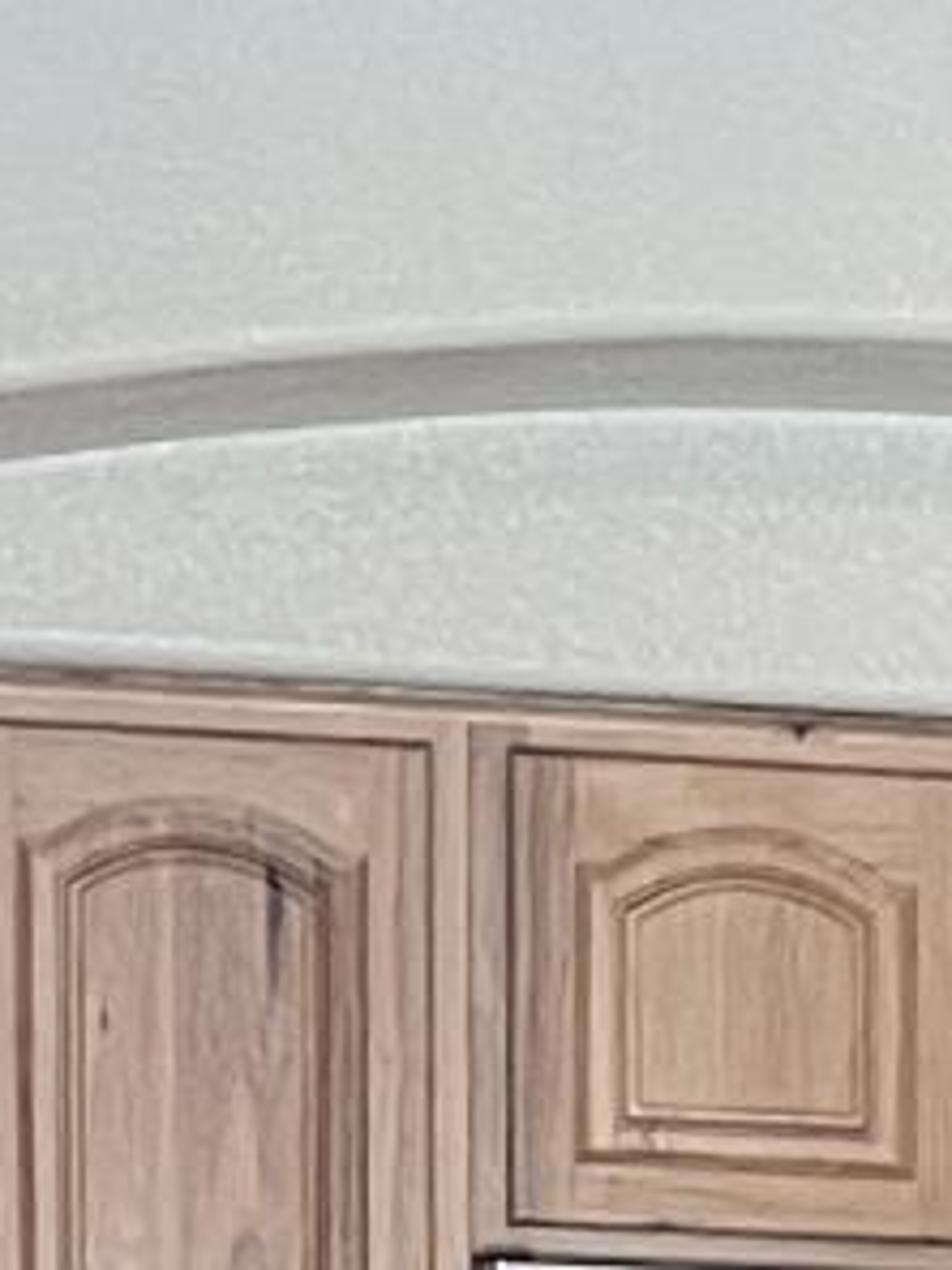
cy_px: 2973
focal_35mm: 253
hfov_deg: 5.6
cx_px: 2650
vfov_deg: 7.4
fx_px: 9277
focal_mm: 5.1
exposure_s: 1/60
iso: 160
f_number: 1.6
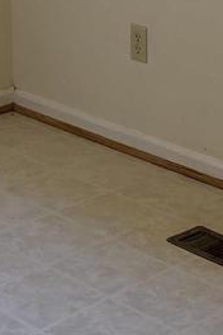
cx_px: 44
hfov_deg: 10.1
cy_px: -74
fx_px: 1264
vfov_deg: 14.6
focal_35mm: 136
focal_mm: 6.76
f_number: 1.78
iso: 160
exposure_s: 1/221
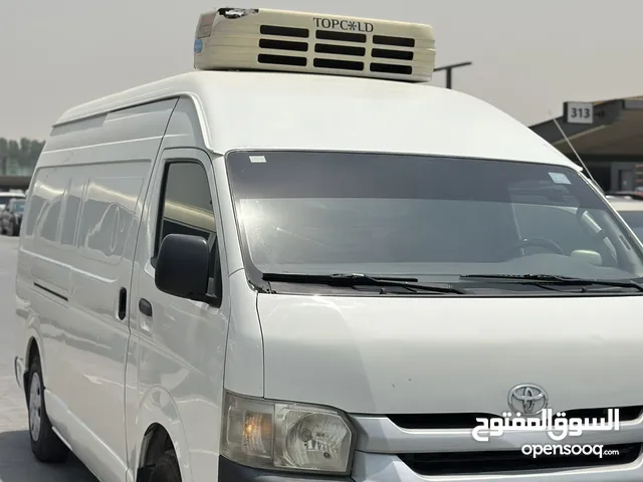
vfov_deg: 30.3
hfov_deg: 39.7
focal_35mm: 48
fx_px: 892
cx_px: 322
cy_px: 241
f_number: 1.78
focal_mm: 6.86
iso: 100
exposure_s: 1/13699
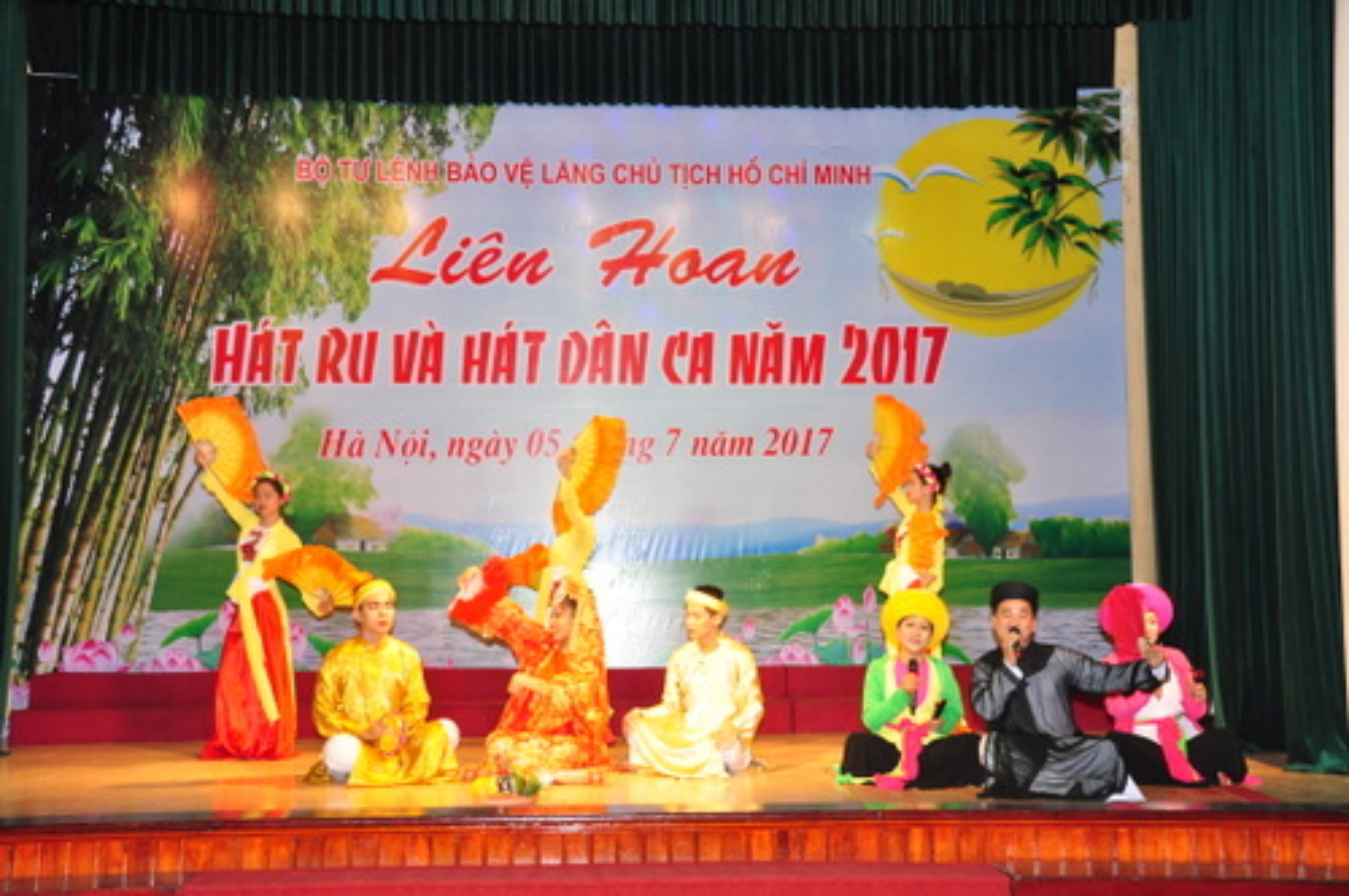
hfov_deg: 43.7
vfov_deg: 29.8
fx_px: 1684
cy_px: 448
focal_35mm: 45
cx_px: 674
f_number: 6.3
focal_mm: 30
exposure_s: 1/200
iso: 800
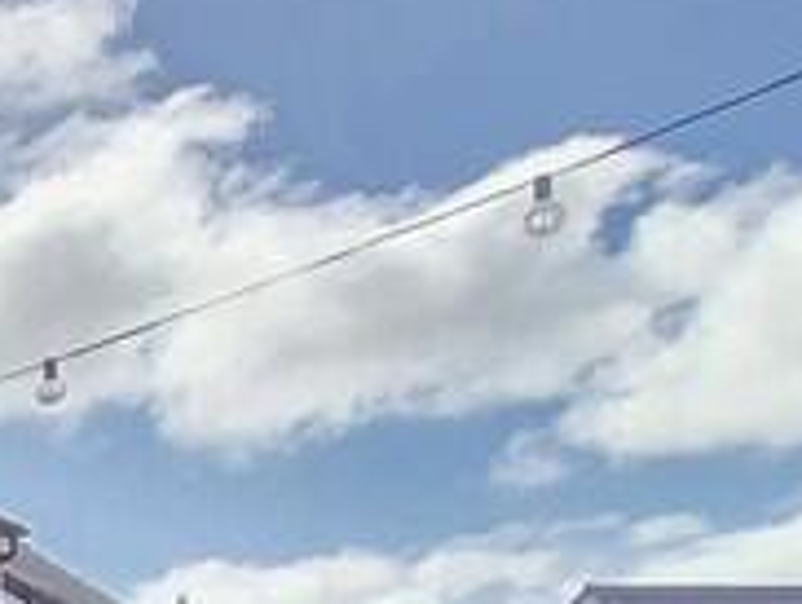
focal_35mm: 73
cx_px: -921
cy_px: 1027
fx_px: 1694
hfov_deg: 17.0
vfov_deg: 17.2
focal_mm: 1.7
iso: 50
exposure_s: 1/2028
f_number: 2.2
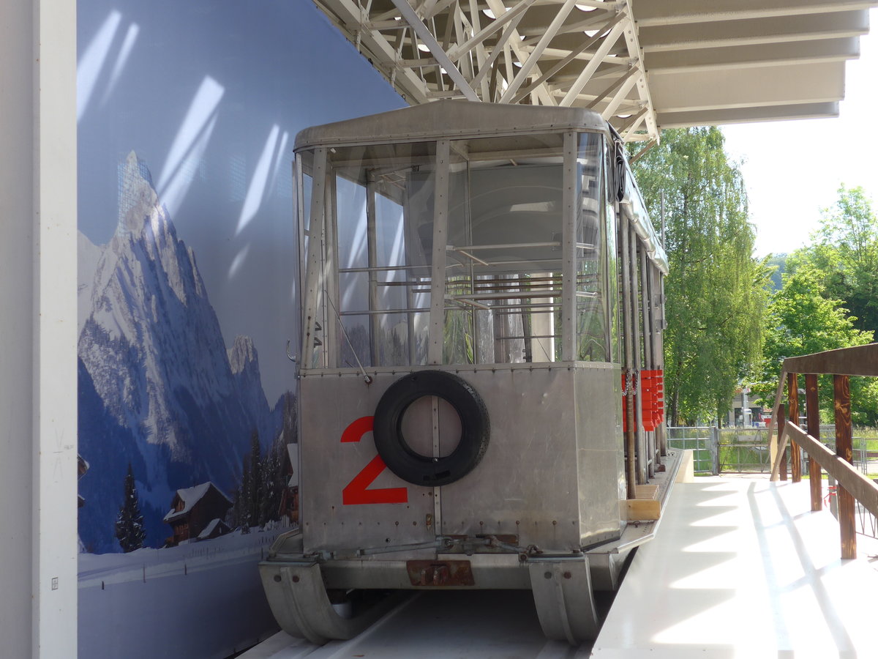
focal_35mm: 52
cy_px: 330
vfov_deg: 28.0
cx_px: 439
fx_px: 1319
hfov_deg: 36.8
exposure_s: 1/250
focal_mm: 10.7
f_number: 3.3
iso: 80
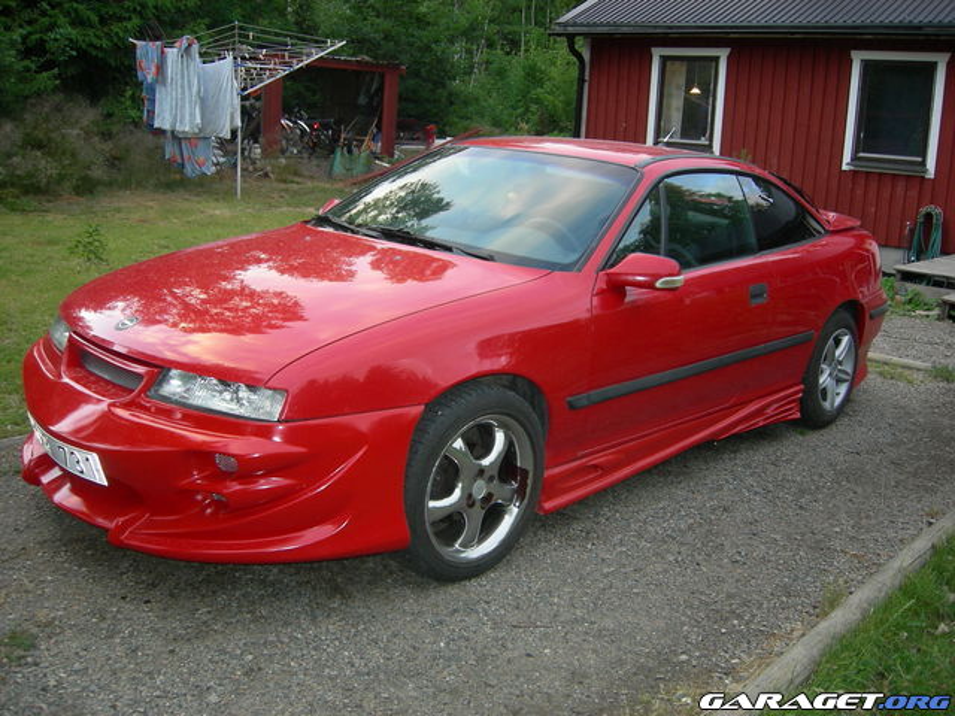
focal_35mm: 36
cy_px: 358
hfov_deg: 51.4
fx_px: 993
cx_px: 478
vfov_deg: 39.7
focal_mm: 7.5
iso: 72
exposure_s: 1/30
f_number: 2.7
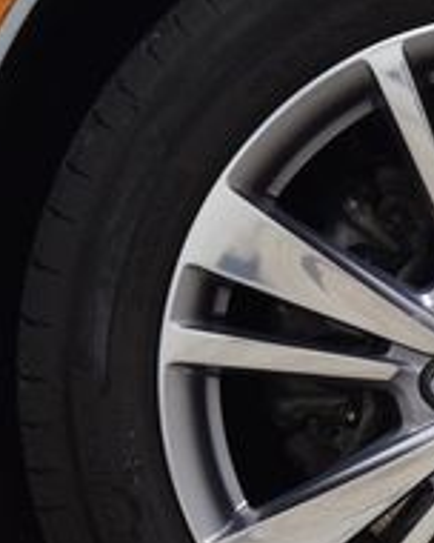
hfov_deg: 8.0
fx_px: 3051
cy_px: 350
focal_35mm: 190
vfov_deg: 10.2
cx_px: 545
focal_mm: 40
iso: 1600
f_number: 5
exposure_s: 1/60
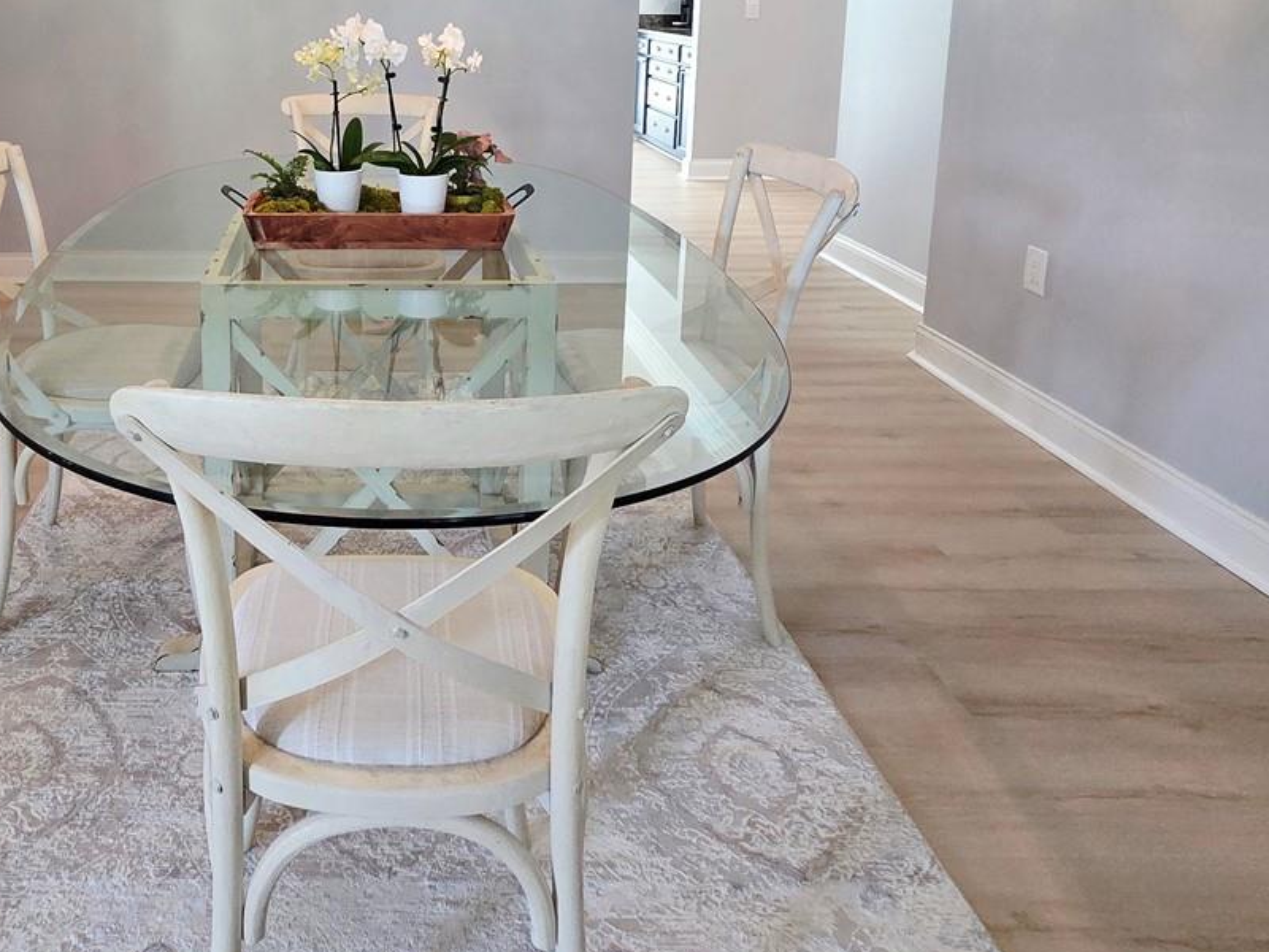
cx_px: 330
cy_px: 175
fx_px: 953
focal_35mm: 26
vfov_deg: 49.6
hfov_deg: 63.7
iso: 250
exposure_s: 1/60.2
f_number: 2.2
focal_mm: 2.2
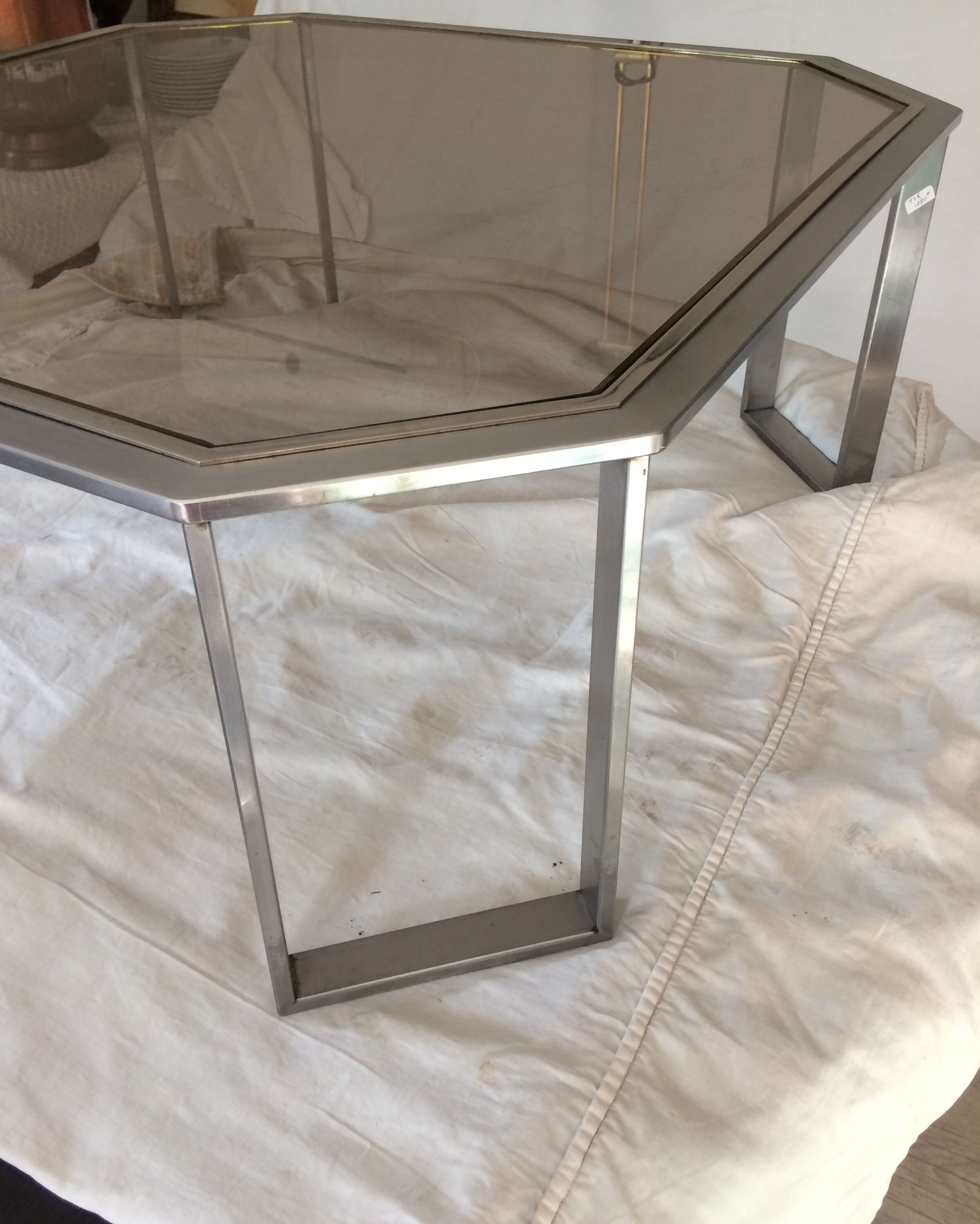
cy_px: 597
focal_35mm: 31
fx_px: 1124
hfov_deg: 47.1
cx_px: 479
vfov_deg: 57.2
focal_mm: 4.15
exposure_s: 1/33
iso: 100
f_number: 2.2
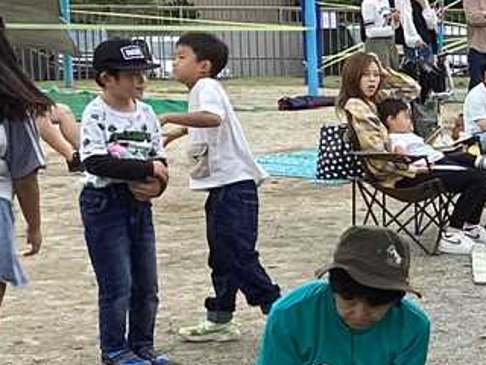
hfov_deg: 14.5
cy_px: 310
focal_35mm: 124
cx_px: 788
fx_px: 1741
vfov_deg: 11.9
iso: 25
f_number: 2.4
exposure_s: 1/407
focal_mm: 3.3
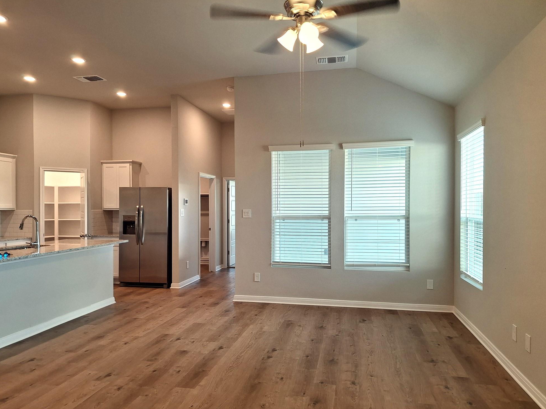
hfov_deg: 71.6
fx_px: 379
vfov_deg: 56.8
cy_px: 212
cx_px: 274
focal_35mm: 24
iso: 50
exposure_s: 1/60.2
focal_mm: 5.54
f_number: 1.8
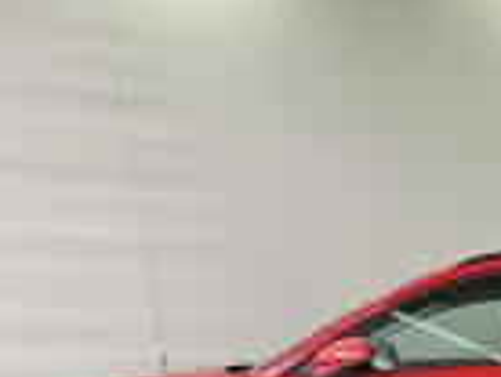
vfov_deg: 22.2
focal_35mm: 60
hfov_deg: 29.4
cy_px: 478
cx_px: 530
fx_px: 870
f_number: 1.7
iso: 25
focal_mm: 6.3
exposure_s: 1/180
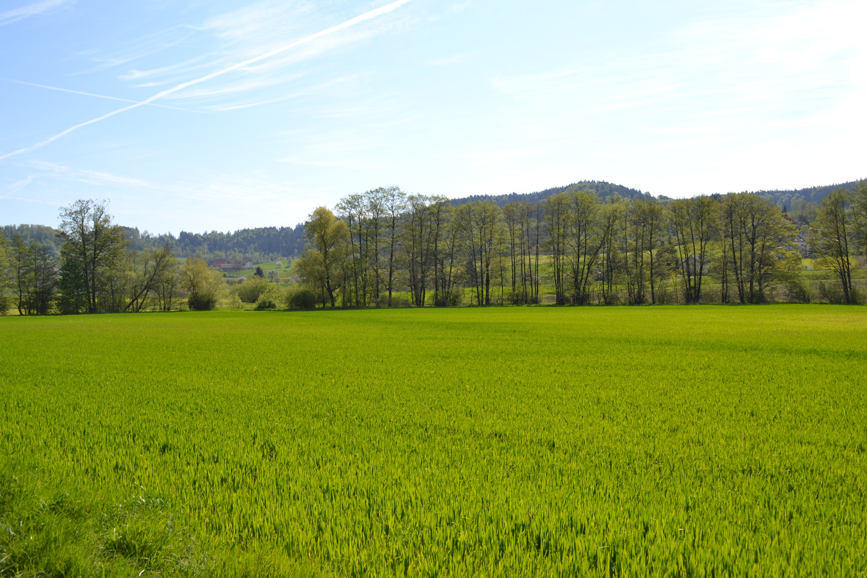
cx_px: 434
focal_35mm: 33
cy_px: 289
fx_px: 795
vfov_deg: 40.0
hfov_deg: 57.2
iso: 100
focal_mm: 22
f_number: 8
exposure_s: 1/250
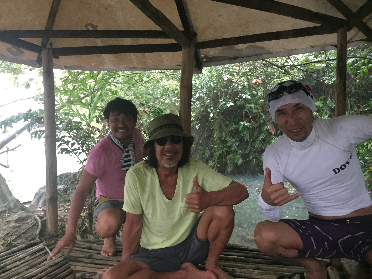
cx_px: 186
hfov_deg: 61.7
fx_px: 312
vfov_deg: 48.2
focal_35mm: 29
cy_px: 140
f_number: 2.2
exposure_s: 1/17
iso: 320
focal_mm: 4.15
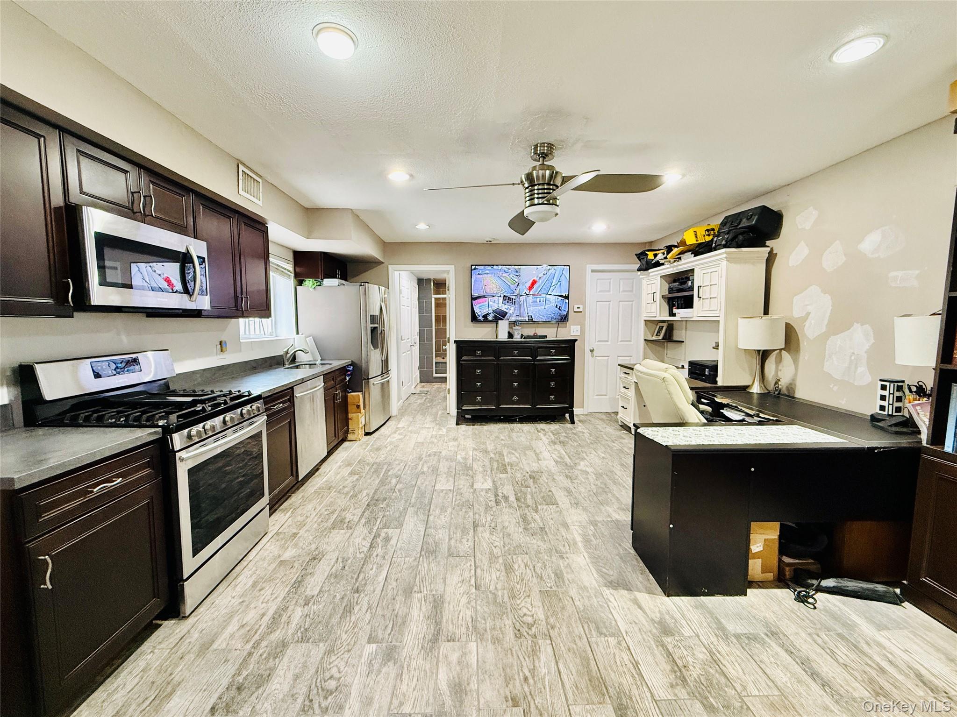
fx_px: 387
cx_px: 478
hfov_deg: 102.1
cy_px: 358
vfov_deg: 85.7
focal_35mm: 14
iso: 250
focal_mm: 2.22
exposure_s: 1/60
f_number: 2.2
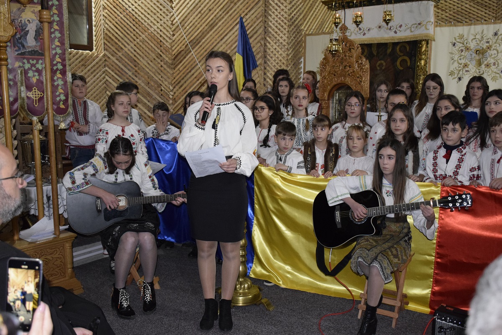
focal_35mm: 34
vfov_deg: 38.4
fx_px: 481
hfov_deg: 55.1
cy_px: 168
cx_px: 251
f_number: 3.8
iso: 3200
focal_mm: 23
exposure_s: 1/60
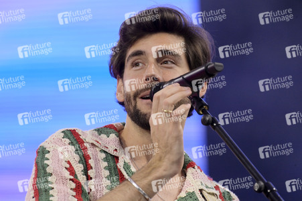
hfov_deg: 4.1
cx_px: 151
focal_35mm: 500
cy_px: 100
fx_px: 4191
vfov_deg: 2.7
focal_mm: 500
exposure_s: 1/1600
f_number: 6.3
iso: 4000
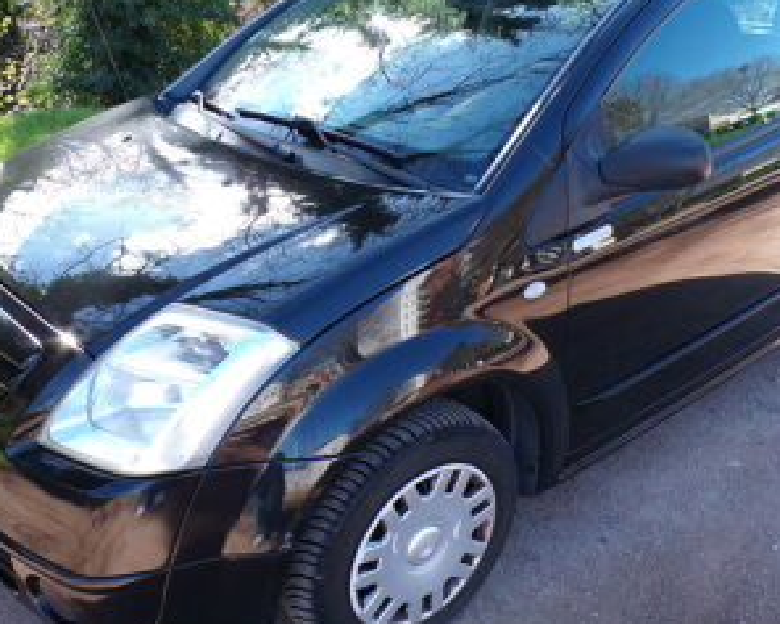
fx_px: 878
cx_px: 408
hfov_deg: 47.9
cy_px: 290
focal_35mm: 38
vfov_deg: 39.2
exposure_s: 1/80
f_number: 4.4
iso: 100
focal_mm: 4.3
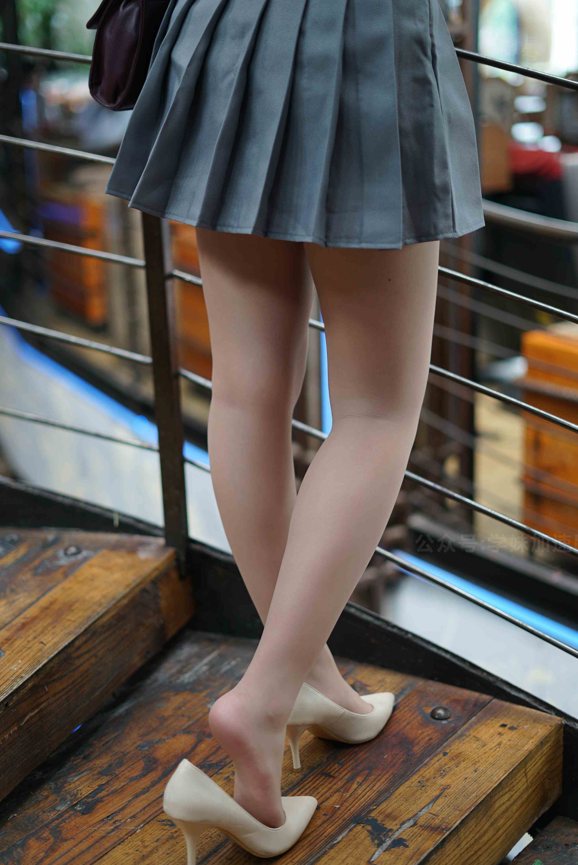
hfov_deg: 25.1
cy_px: 423
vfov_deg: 36.9
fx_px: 1299
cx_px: 295
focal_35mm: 54
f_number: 1.8
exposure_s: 1/100
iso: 200
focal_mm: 50
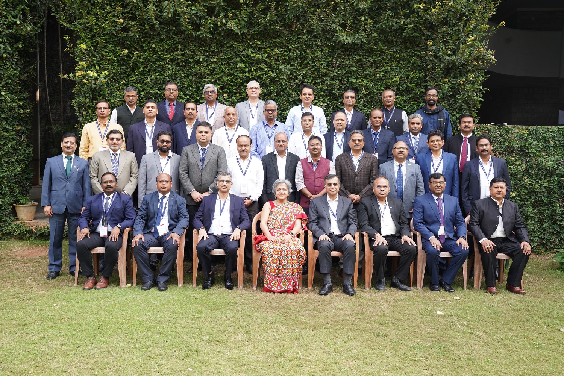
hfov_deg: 57.2
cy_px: 188
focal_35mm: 33
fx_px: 517
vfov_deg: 40.0
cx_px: 282
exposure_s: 1/125
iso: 500
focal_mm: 33
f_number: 8
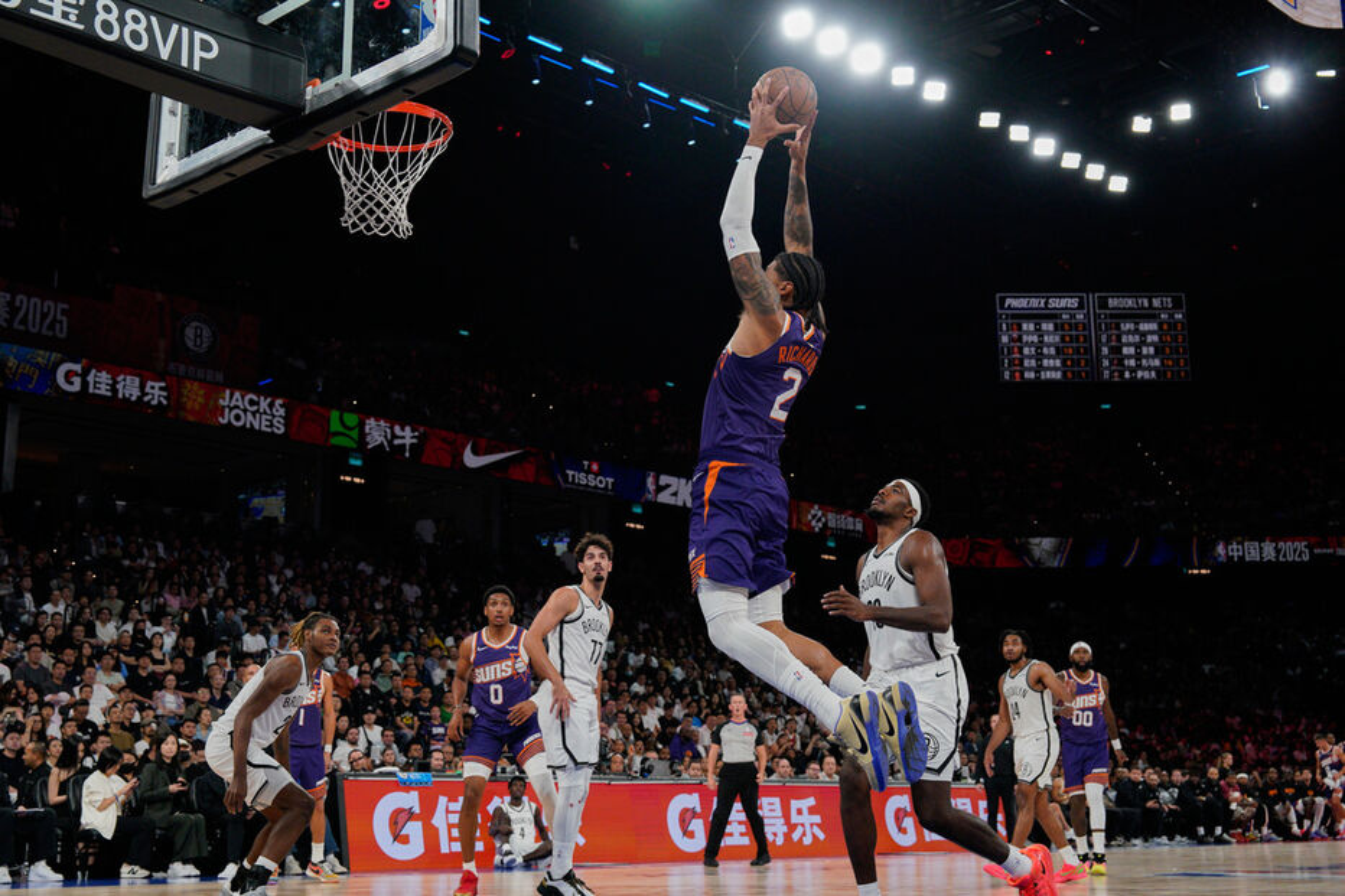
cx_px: 672
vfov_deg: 29.9
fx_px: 1681
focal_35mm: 45
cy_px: 448
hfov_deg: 43.6
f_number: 4
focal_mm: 45
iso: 3200
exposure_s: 1/2000
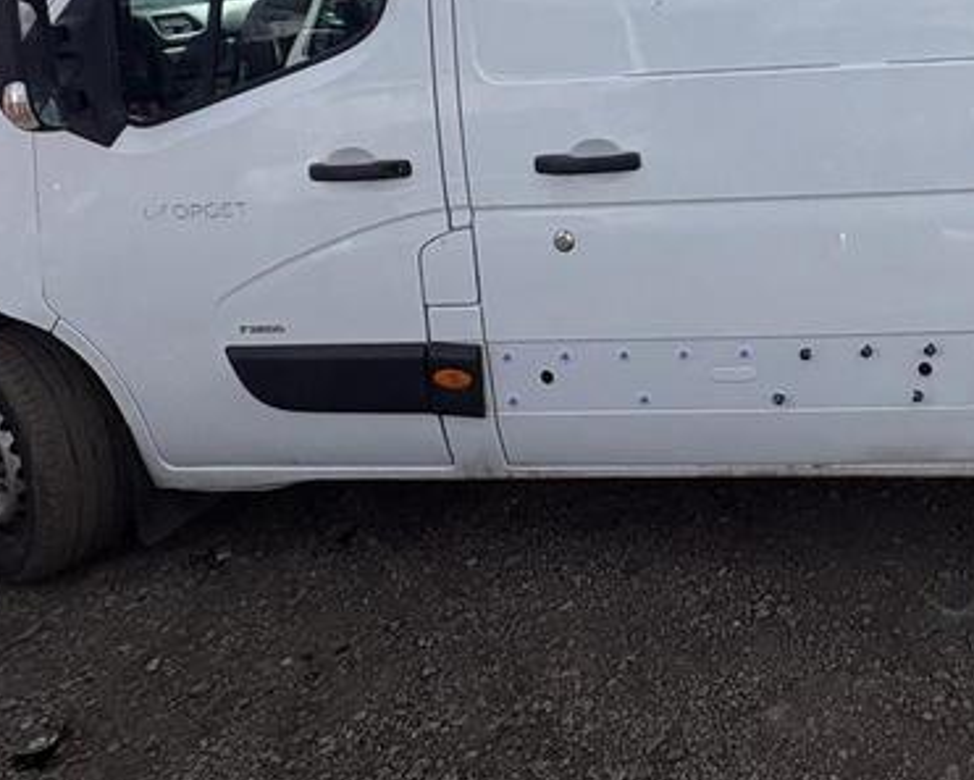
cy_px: 24
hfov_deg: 45.9
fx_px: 952
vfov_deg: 39.9
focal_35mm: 33
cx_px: 966
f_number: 2.2
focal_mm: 2.22
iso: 50
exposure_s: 1/2208
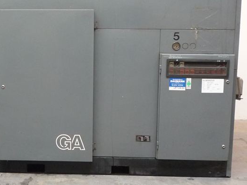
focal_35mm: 52
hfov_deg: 36.1
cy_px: 72
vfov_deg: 27.9
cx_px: 66
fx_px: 371
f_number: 2.8
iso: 250
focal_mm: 4.4
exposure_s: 1/30
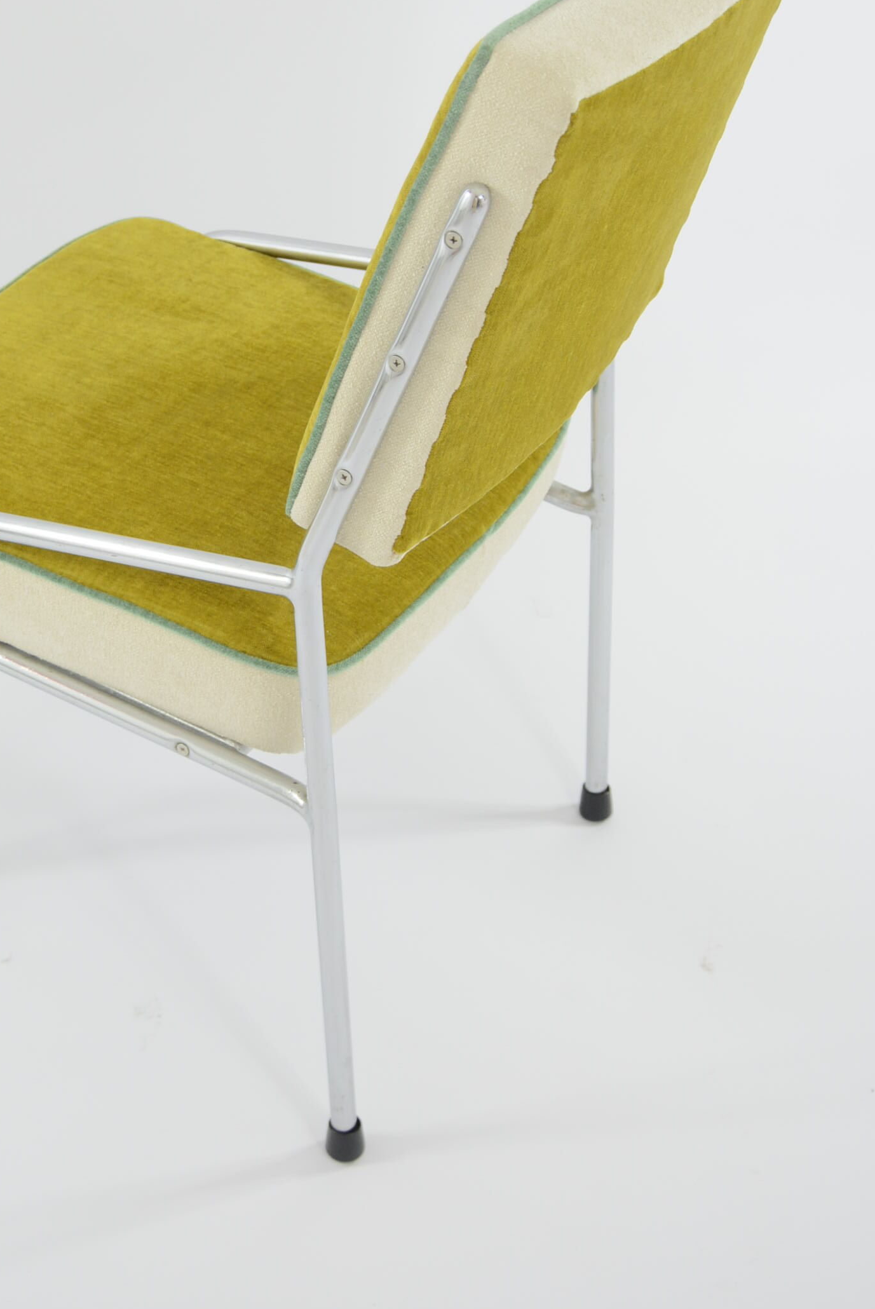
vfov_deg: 32.7
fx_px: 2220
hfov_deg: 22.2
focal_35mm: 61
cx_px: 311
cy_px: 468
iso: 400
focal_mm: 28
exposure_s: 1/100
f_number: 5
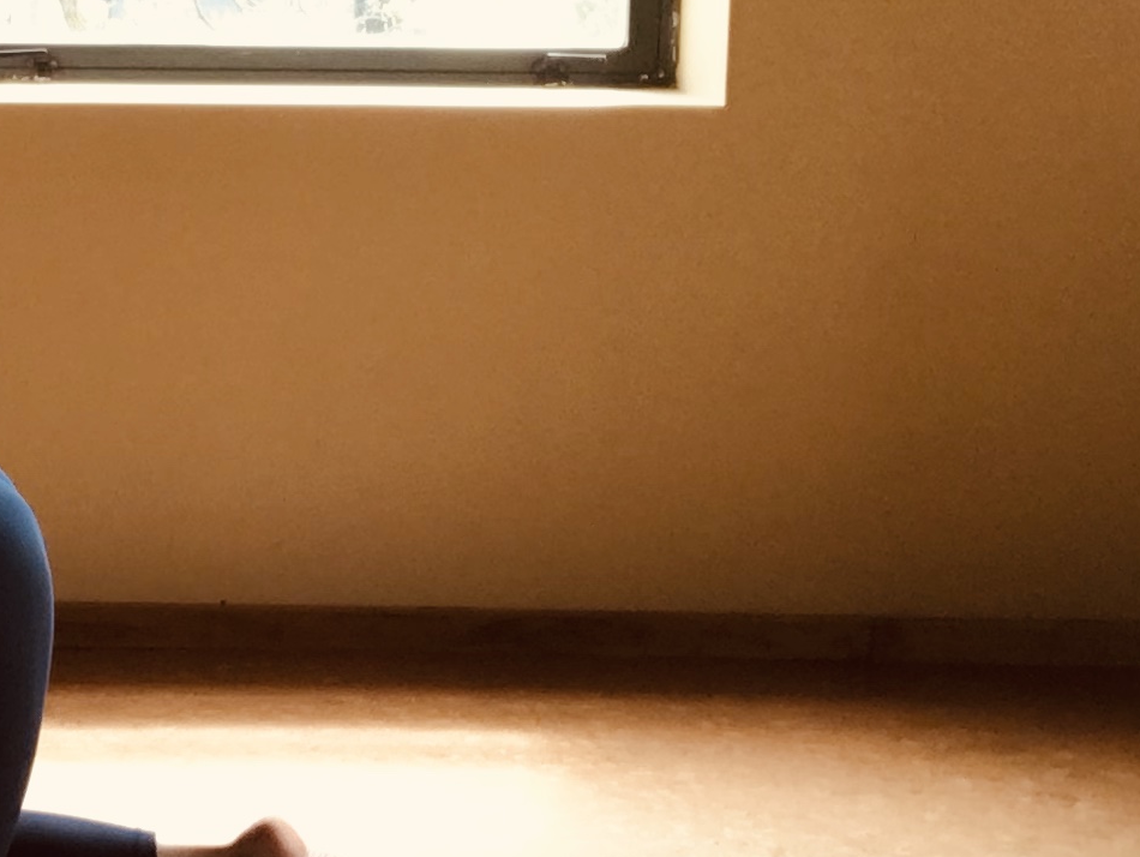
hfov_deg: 18.3
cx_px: -83
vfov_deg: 14.2
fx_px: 3428
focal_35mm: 104
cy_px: 296
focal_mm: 2.87
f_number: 2.2
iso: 32
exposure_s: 1/60
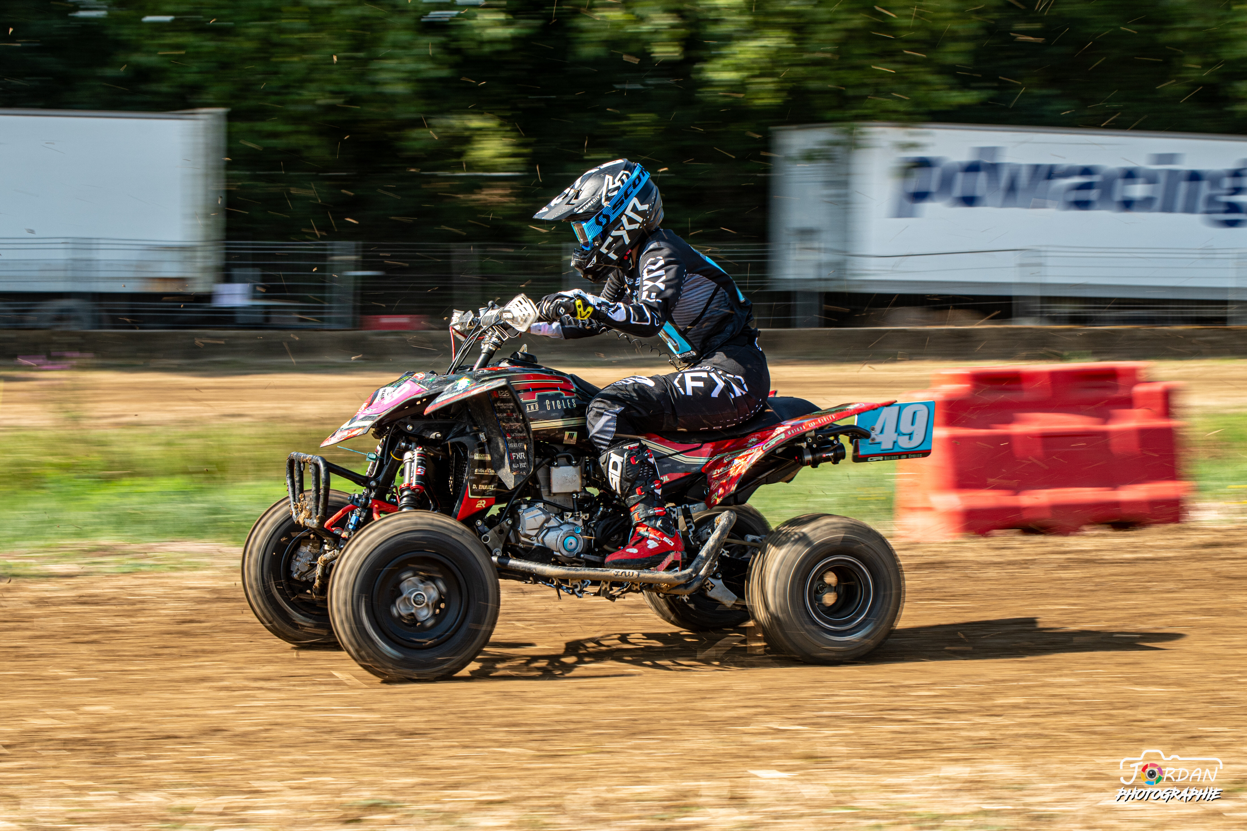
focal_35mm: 105
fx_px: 3637
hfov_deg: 19.5
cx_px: 624
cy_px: 416
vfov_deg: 13.0
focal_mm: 70
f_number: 8
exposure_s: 1/160
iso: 100
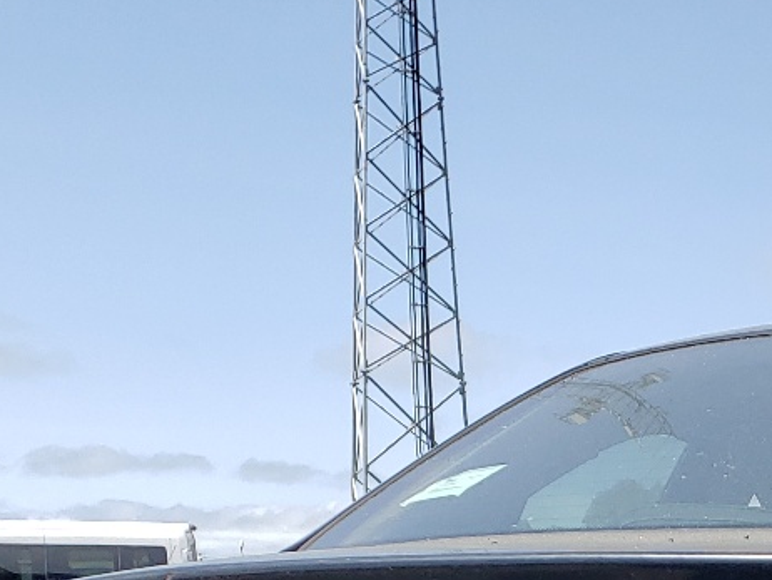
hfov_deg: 20.5
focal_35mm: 90
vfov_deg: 14.9
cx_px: 891
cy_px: 951
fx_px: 2008
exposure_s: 1/2500
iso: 50
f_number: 1.5
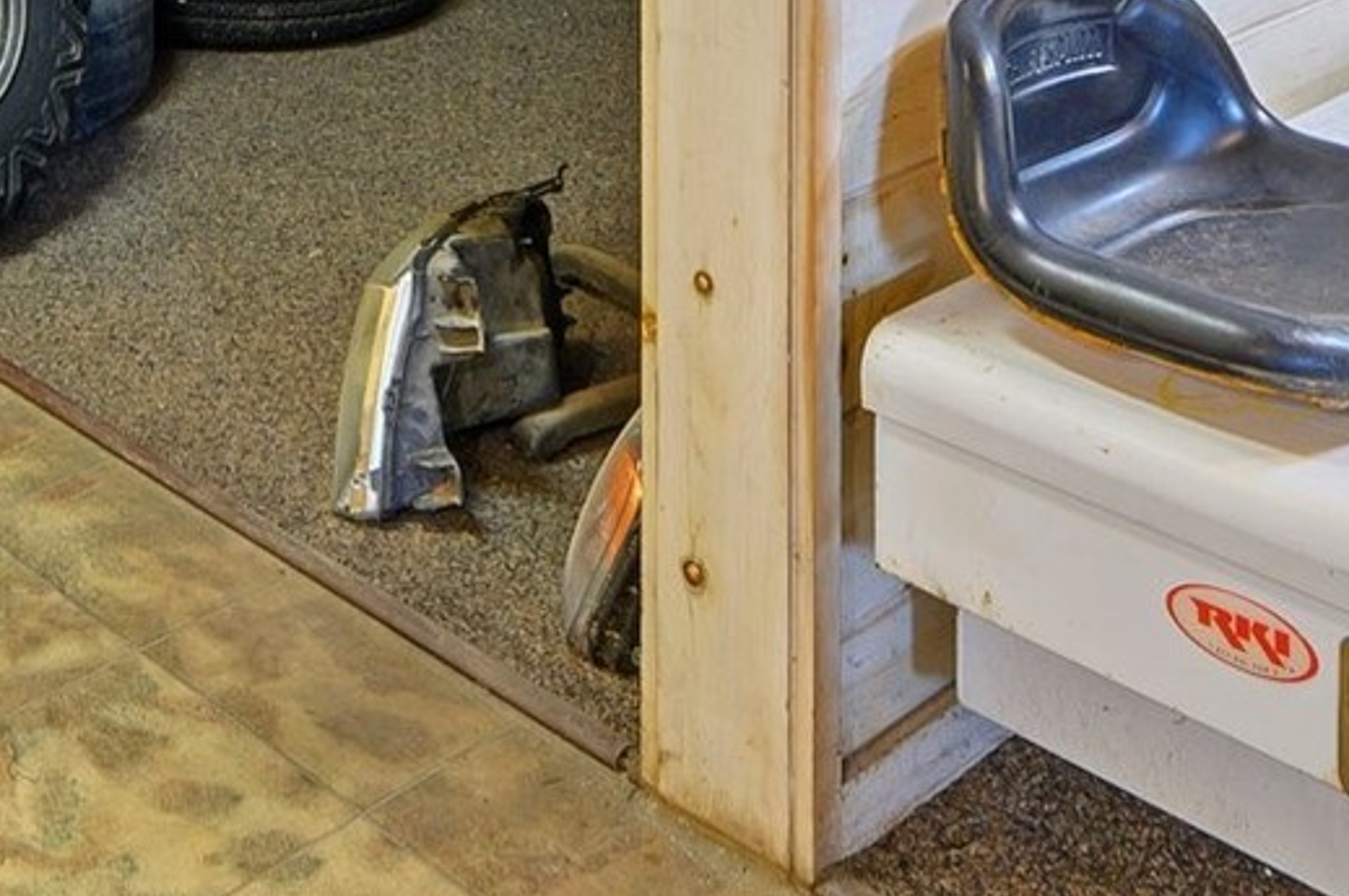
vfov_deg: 19.8
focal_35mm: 55
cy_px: -596
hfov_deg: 34.8
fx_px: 2059
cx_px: 218
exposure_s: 1.3
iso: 250
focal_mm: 14
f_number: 9
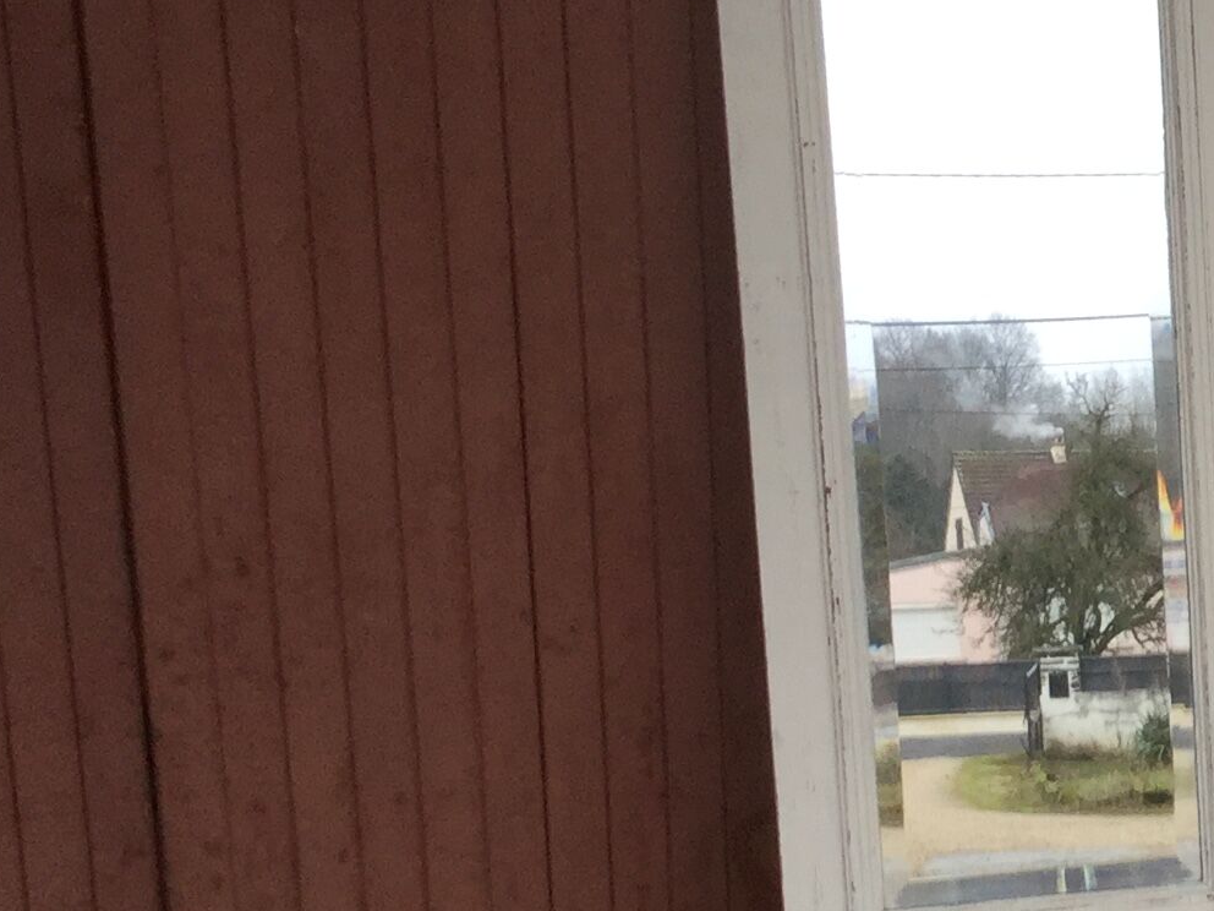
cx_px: 1706
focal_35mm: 102
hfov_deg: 17.7
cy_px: 617
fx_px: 3577
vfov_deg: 14.5
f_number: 2.4
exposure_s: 1/50
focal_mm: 3.3
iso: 32
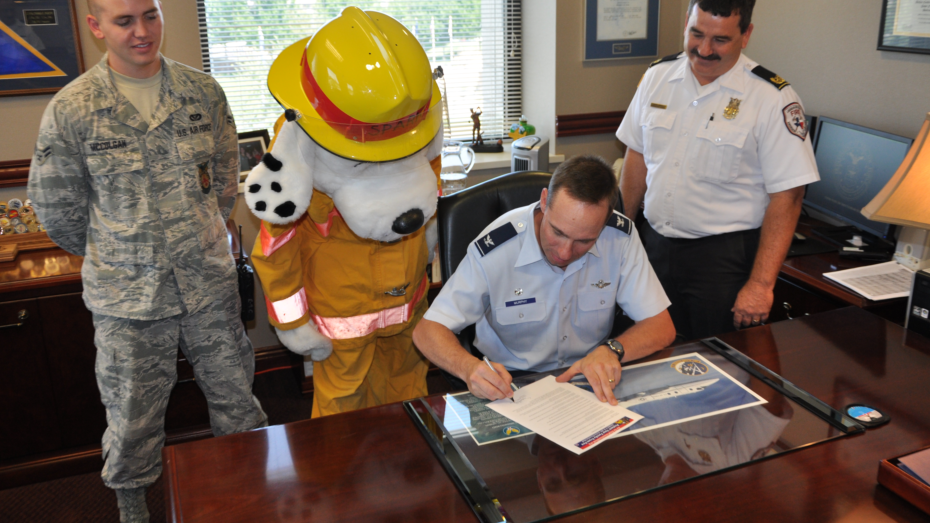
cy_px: 230
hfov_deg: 58.7
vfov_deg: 35.1
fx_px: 827
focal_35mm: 34
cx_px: 458
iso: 450
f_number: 3.8
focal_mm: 21
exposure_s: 1/125
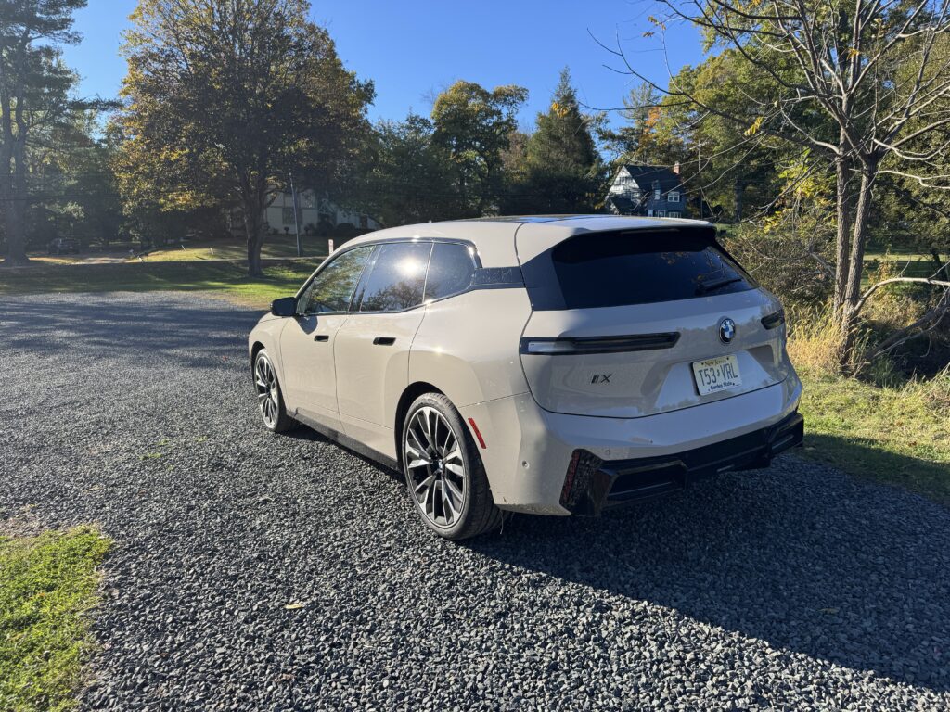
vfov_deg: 56.8
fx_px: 659
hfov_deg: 71.6
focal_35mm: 24
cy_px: 356
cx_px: 475
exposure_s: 1/1767
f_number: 1.78
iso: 80
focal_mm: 6.76
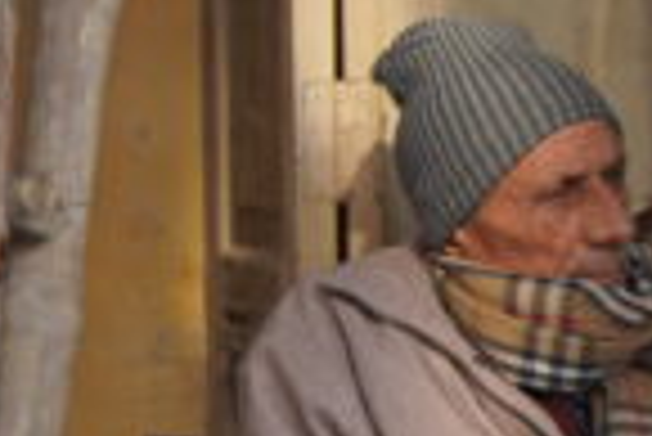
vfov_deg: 4.7
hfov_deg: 6.9
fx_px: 5257
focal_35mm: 290
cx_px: -508
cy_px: 638
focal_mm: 70
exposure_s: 1/160
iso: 125
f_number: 4
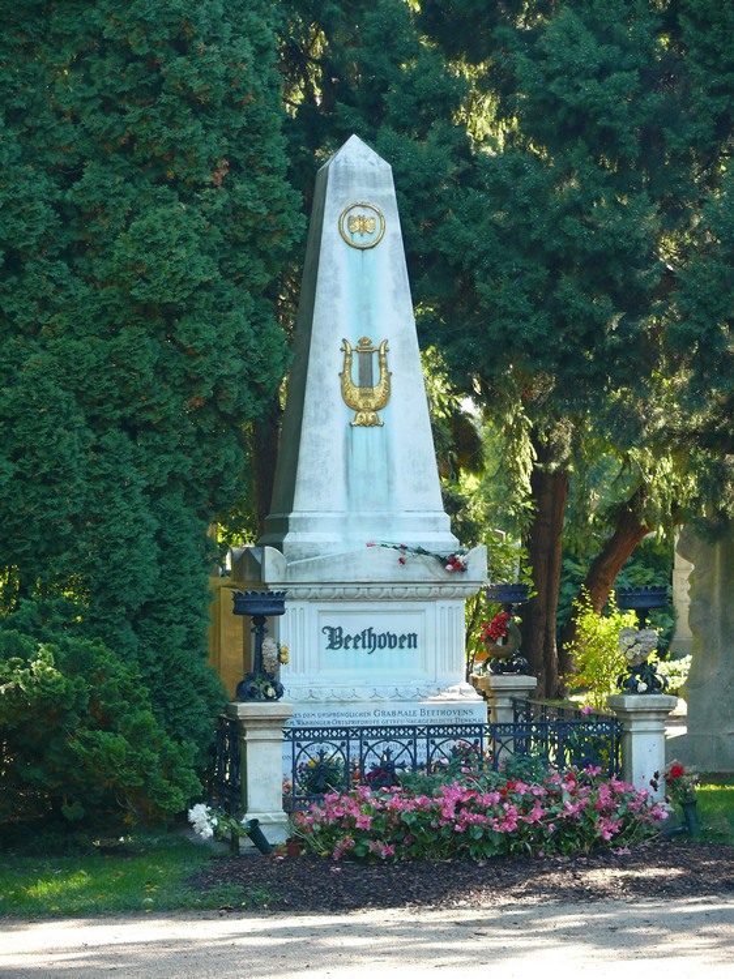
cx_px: 367
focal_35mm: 114
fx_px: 3225
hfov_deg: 13.0
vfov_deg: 17.3
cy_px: 490
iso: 125
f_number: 3.6
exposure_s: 1/30
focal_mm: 24
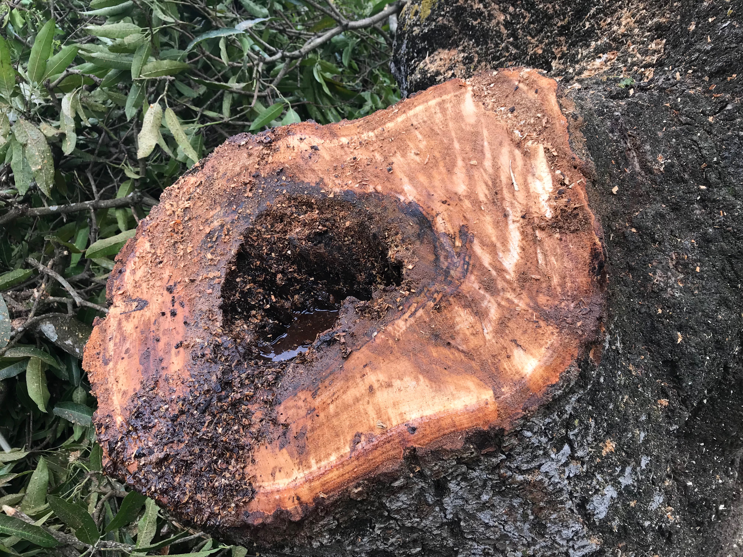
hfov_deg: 63.4
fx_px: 601
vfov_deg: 49.7
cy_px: 278
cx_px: 372
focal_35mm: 28
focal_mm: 3.99
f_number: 1.8
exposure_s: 1/375
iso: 20
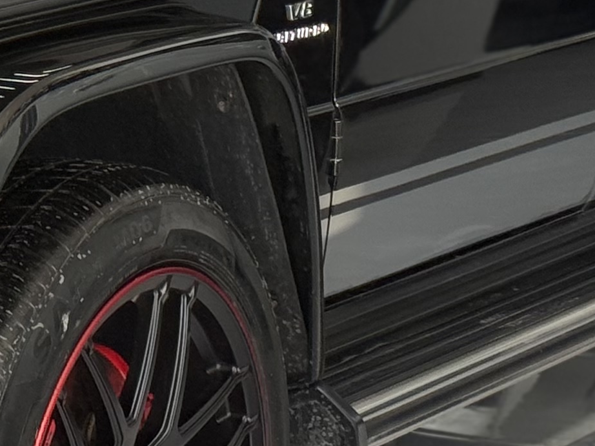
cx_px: -197
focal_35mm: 210
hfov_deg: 9.3
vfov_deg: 7.1
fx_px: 3609
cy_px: 106
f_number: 1.78
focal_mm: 6.76
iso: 100
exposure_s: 1/242
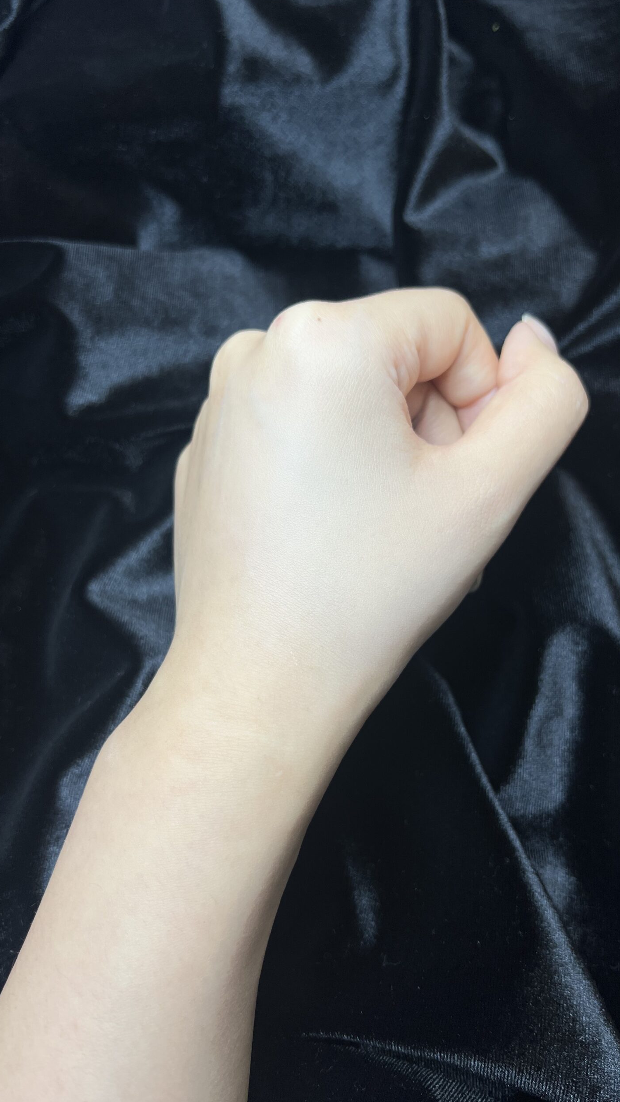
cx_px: 343
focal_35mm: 29
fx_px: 847
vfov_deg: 66.1
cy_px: 546
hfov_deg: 40.1
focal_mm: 5.7
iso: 40
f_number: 1.5
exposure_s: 1/157
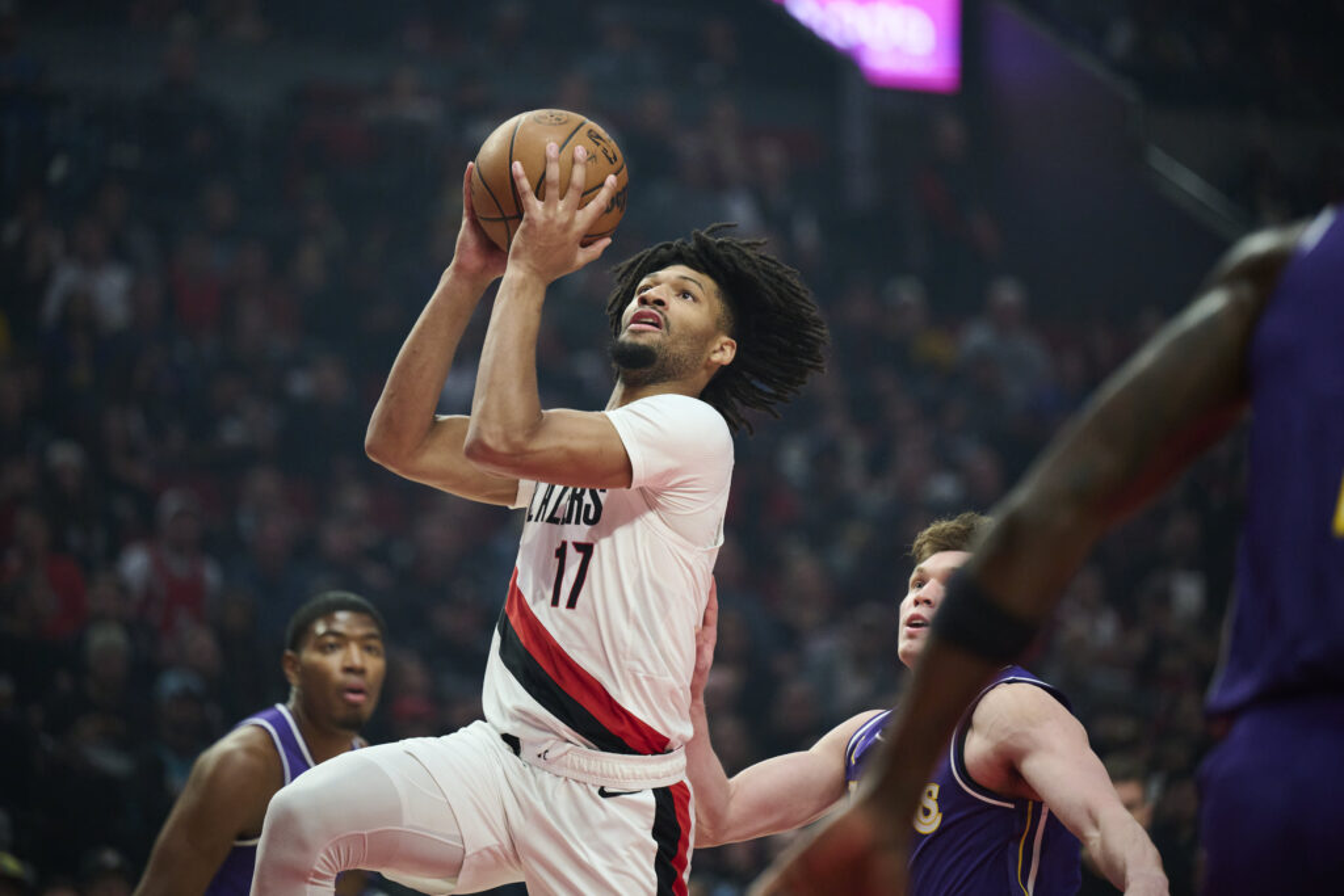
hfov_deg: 11.4
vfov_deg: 7.6
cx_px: 672
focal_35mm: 180
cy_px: 448
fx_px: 6720
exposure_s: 1/1919
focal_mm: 180
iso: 4000
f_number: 2.8
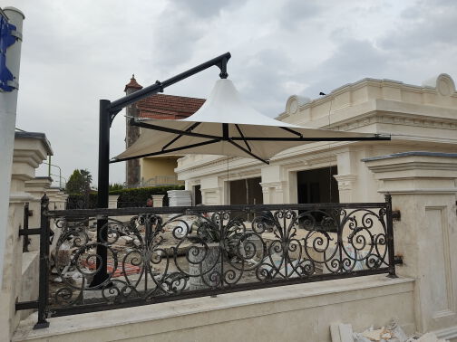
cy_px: 171
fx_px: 343
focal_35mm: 26
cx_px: 228
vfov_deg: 53.1
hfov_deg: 67.3
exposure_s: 1/598
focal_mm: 4.74
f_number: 1.79
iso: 100
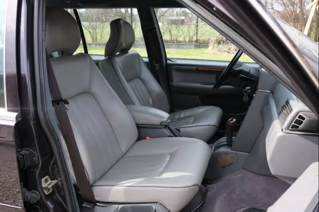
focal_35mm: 33
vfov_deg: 39.9
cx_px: 160
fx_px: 292
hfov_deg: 57.2
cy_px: 106
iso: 320
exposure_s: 1/160
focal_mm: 22.3
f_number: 5
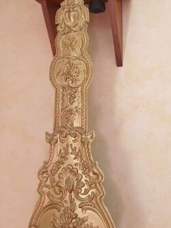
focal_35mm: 50
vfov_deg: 37.7
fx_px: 329
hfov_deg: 29.1
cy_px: 73
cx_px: 93
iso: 200
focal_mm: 4.3
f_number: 1.5
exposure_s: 1/50
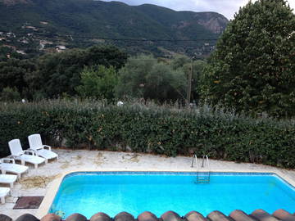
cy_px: 110
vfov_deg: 40.7
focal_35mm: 35
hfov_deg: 52.6
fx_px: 298
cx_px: 148
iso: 64
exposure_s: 1/60
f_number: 2.4
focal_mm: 4.28
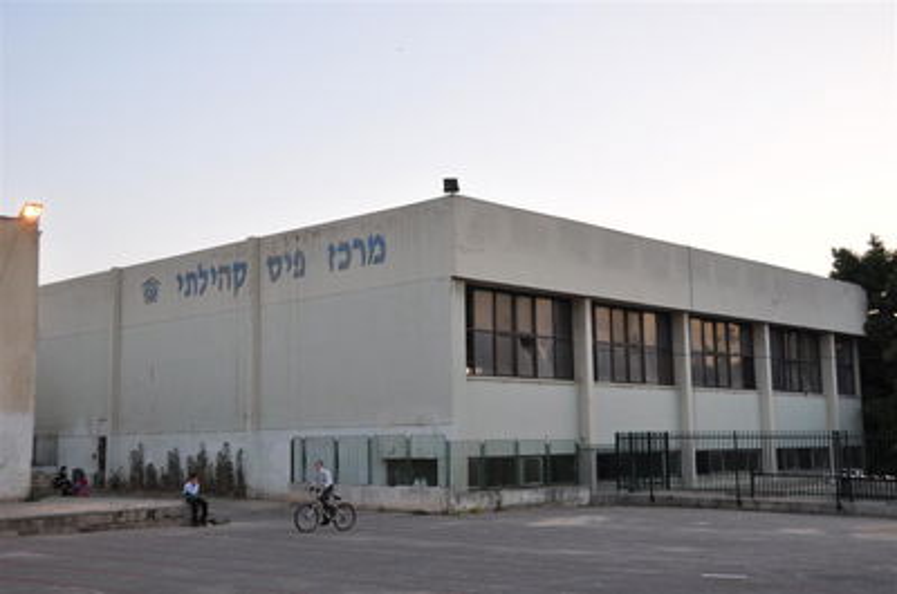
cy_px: 297
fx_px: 1082
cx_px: 448
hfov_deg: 45.0
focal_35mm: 44
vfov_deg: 30.7
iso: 200
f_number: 5.6
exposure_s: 1/125
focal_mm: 29
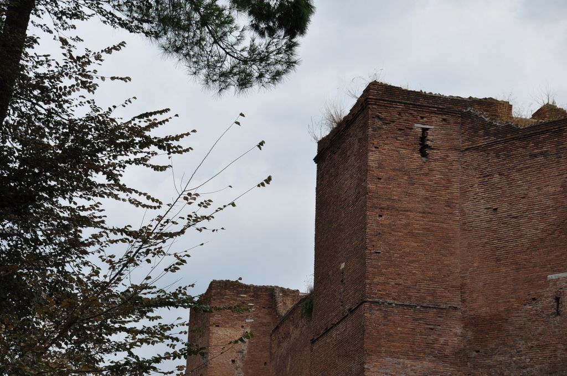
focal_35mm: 112
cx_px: 284
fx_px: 1770
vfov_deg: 12.1
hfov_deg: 18.2
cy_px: 188
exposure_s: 1/250
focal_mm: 75
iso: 200
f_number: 10
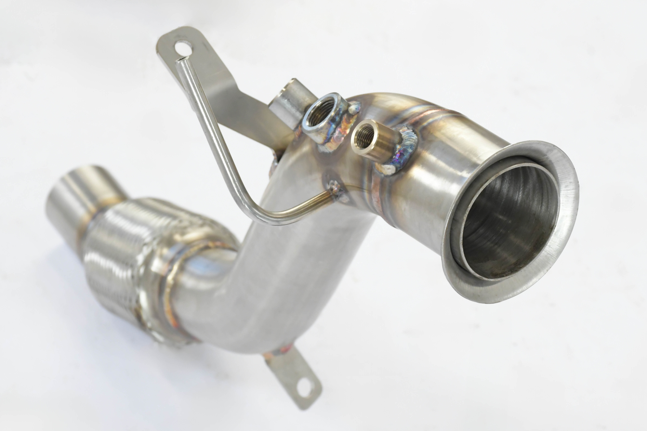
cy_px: 216
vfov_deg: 15.2
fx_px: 1617
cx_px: 324
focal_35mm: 90
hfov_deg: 22.6
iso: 4000
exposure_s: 1/200
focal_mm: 60
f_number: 10
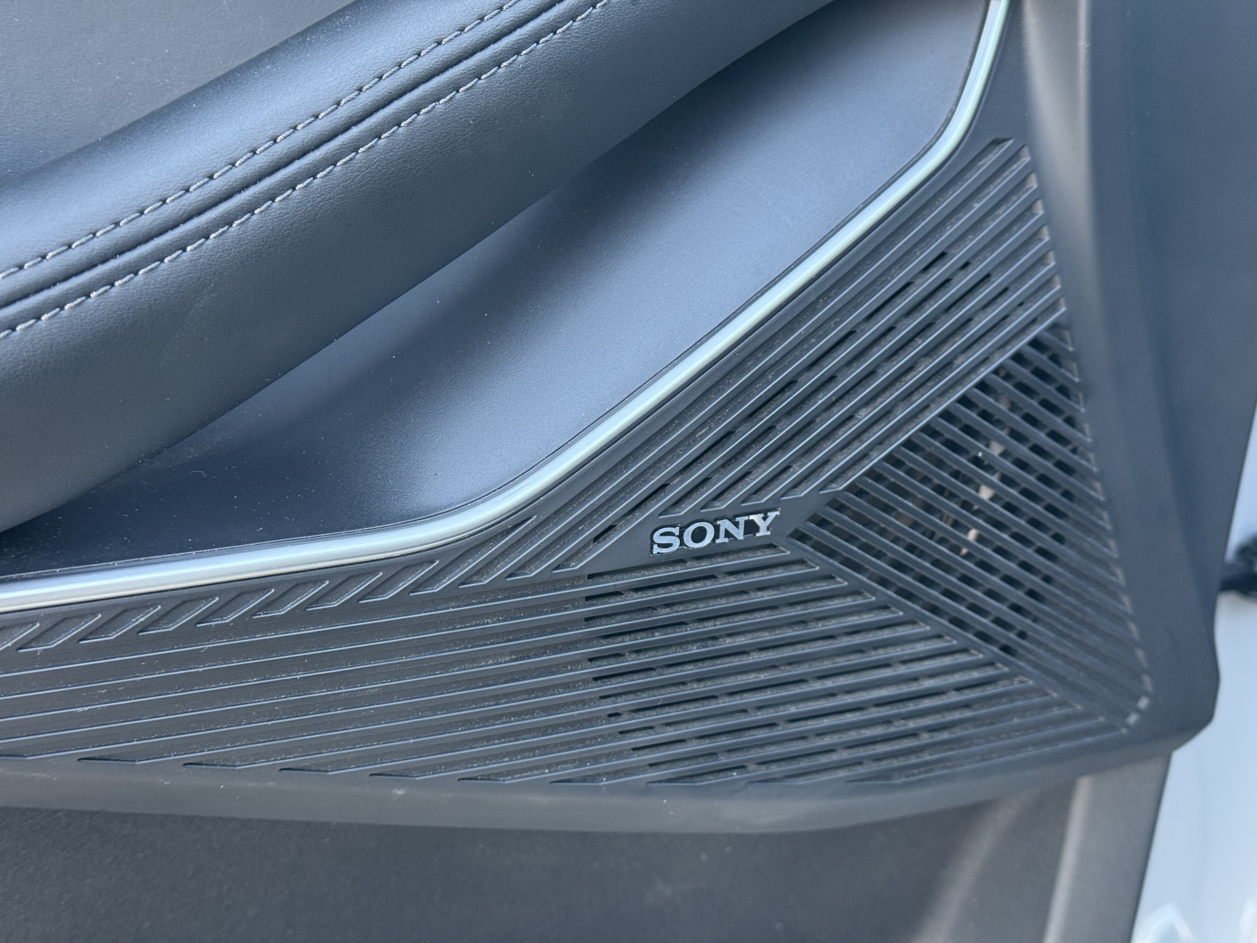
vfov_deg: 30.3
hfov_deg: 39.7
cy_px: 472
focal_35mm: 48
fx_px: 1743
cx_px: 628
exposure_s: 1/76
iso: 160
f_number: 1.78
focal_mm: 6.76
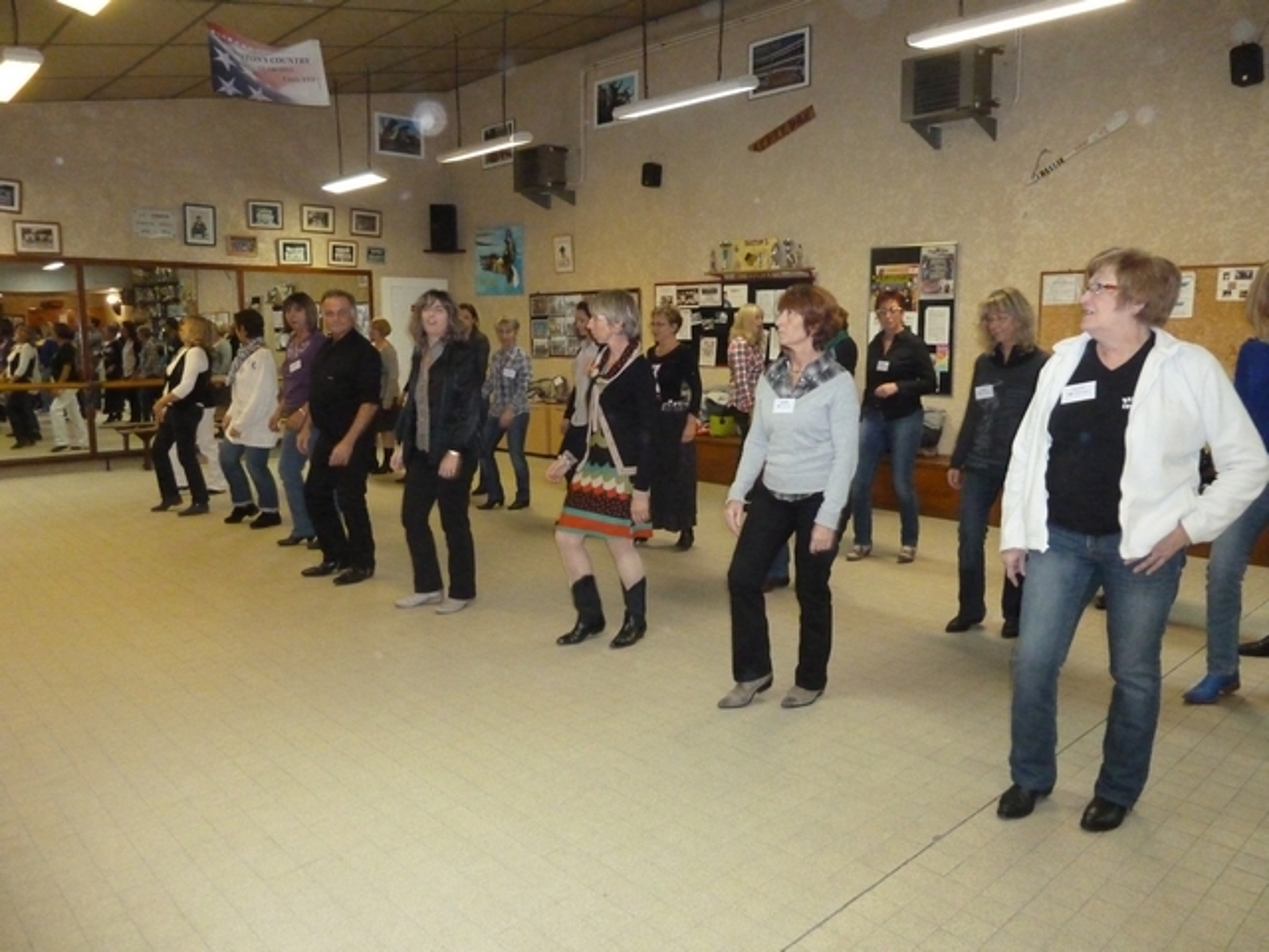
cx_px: 634
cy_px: 476
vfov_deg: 54.9
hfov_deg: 69.4
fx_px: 916
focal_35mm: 25
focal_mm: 4.1
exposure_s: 1/30
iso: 800
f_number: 3.3
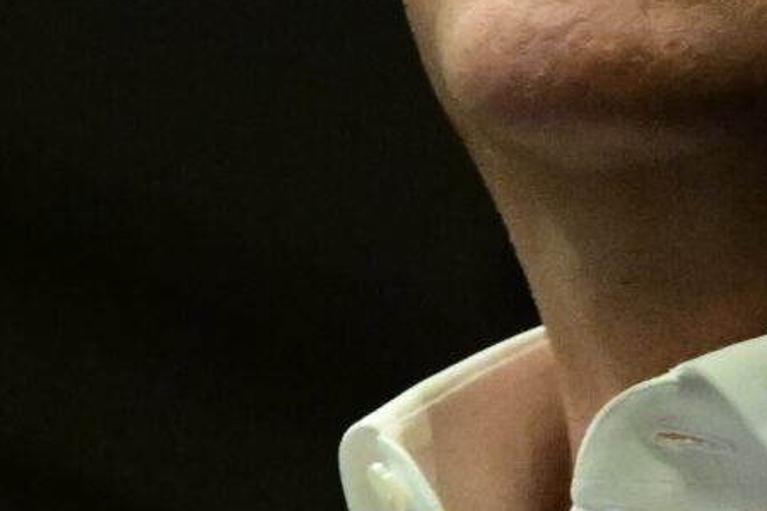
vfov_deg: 1.0
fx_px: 29155
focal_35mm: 1369
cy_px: 317
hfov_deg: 1.5
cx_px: -85
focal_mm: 160
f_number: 6.3
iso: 8000
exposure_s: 1/500
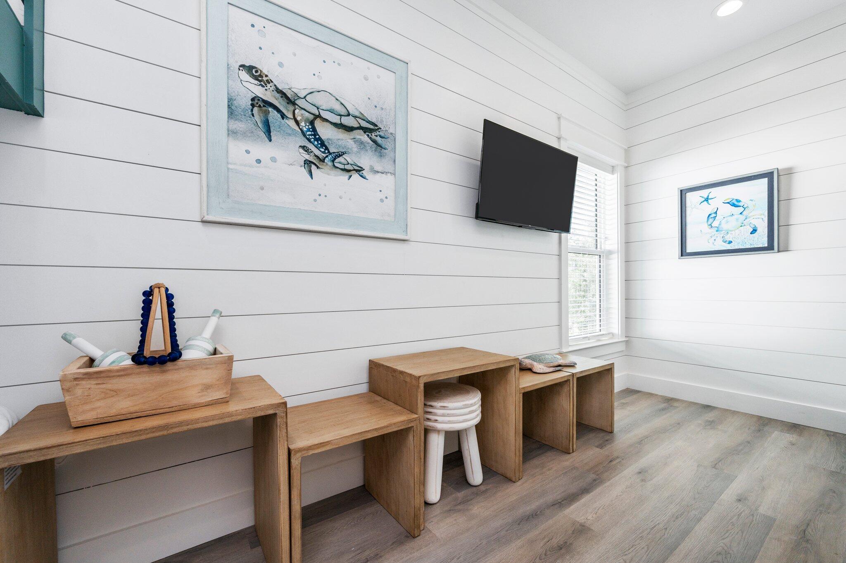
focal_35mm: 14
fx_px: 329
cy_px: 282
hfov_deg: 104.3
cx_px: 423
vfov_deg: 81.1
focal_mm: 14
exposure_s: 1/100
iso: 320
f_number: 9
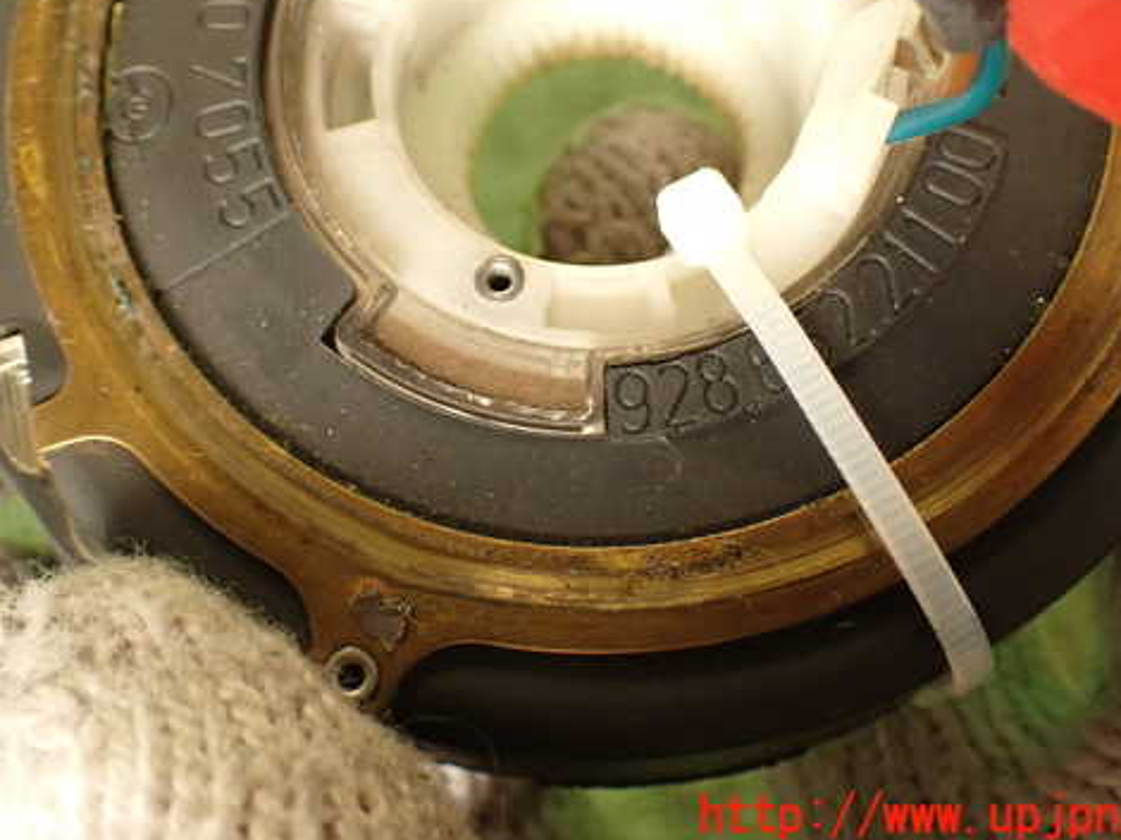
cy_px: 310
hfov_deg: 41.2
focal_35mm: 46
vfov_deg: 31.3
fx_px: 1489
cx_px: 522
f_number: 2.5
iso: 200
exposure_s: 1/40
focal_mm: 6.37
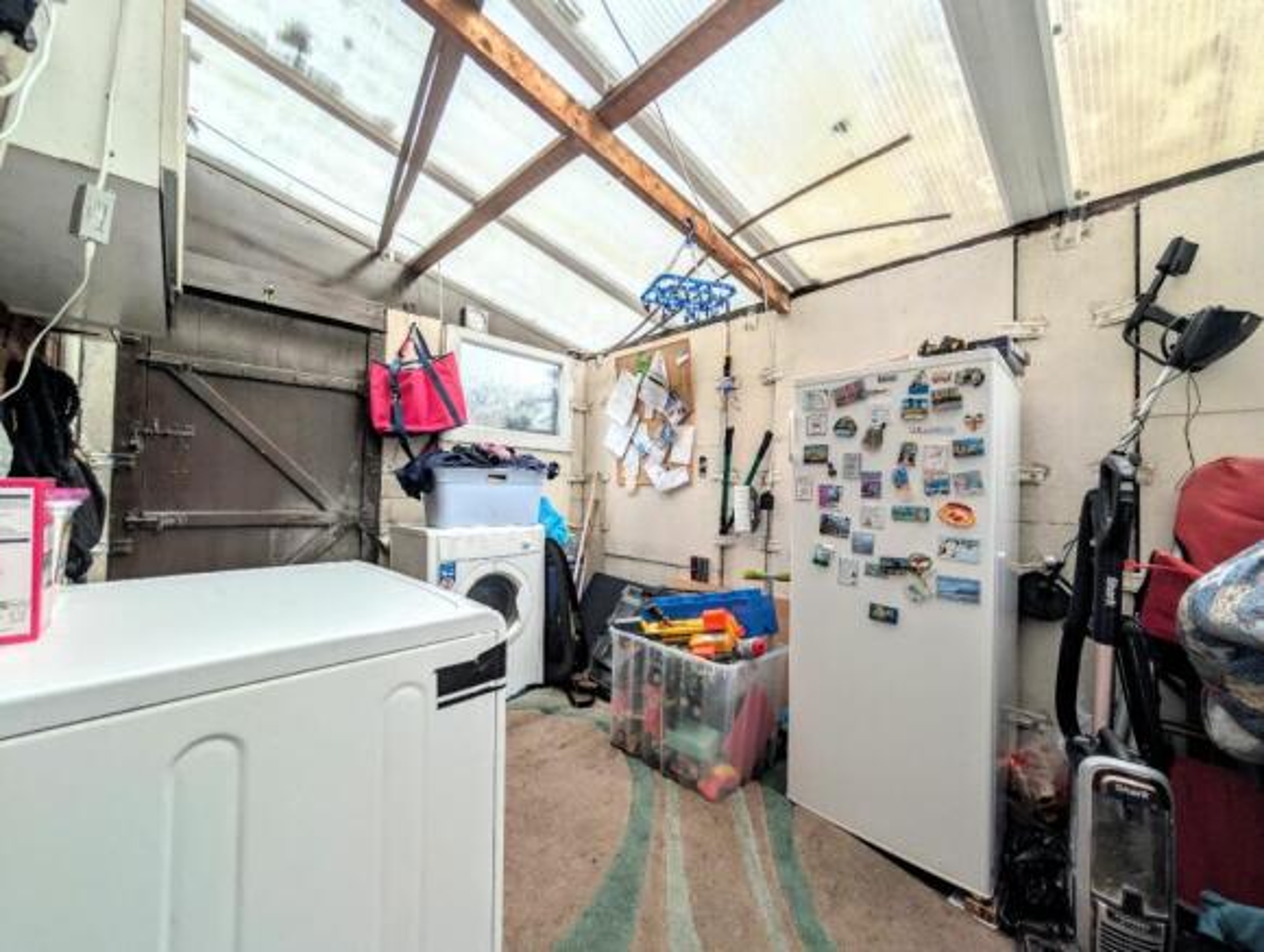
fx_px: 439
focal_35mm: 12
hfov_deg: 110.4
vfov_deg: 94.7
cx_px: 632
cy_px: 476
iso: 53
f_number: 1.7
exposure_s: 1/662
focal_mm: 2.02
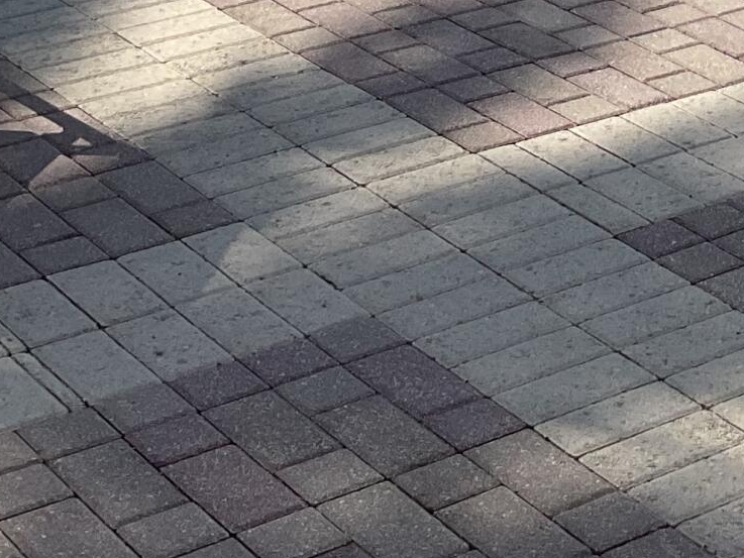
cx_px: 888
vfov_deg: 11.6
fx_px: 2537
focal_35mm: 118
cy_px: -449
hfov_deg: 16.0
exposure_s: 1/2959
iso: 16
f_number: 1.8
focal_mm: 3
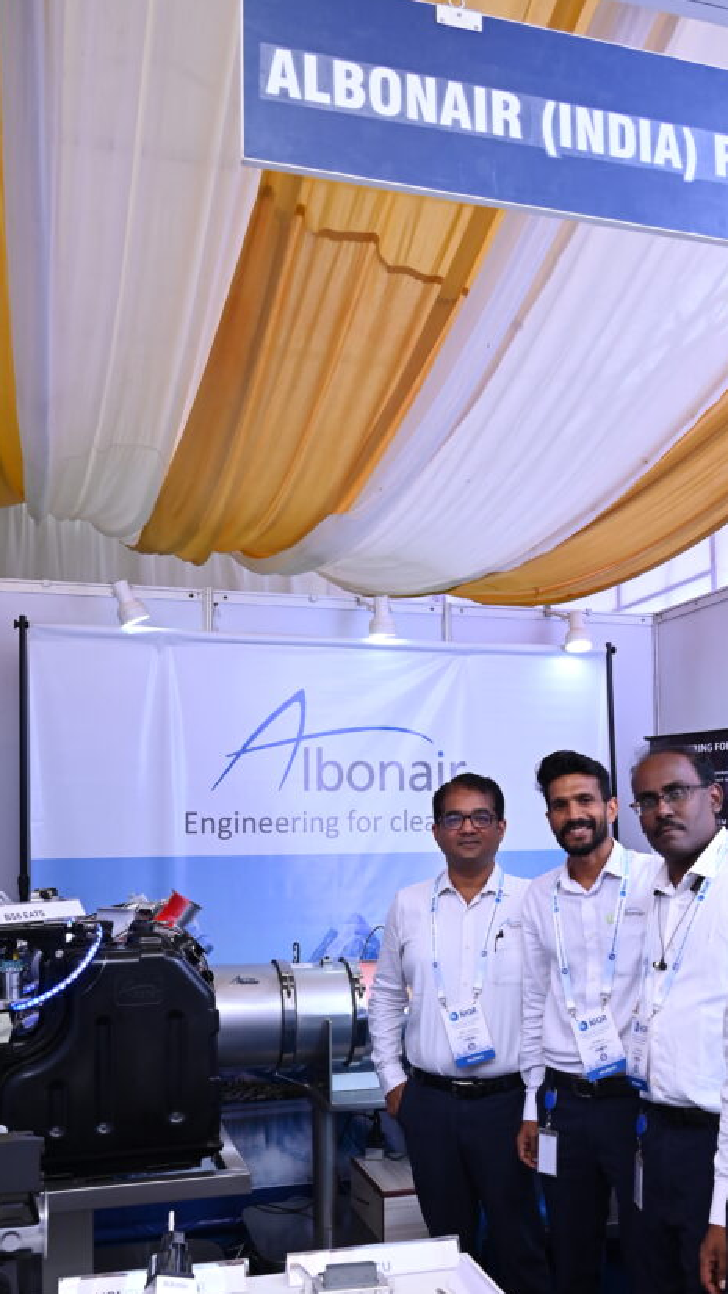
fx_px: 1200
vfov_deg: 56.1
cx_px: 445
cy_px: 785
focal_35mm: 35
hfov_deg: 33.6
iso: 800
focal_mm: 24
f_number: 5
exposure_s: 1/160
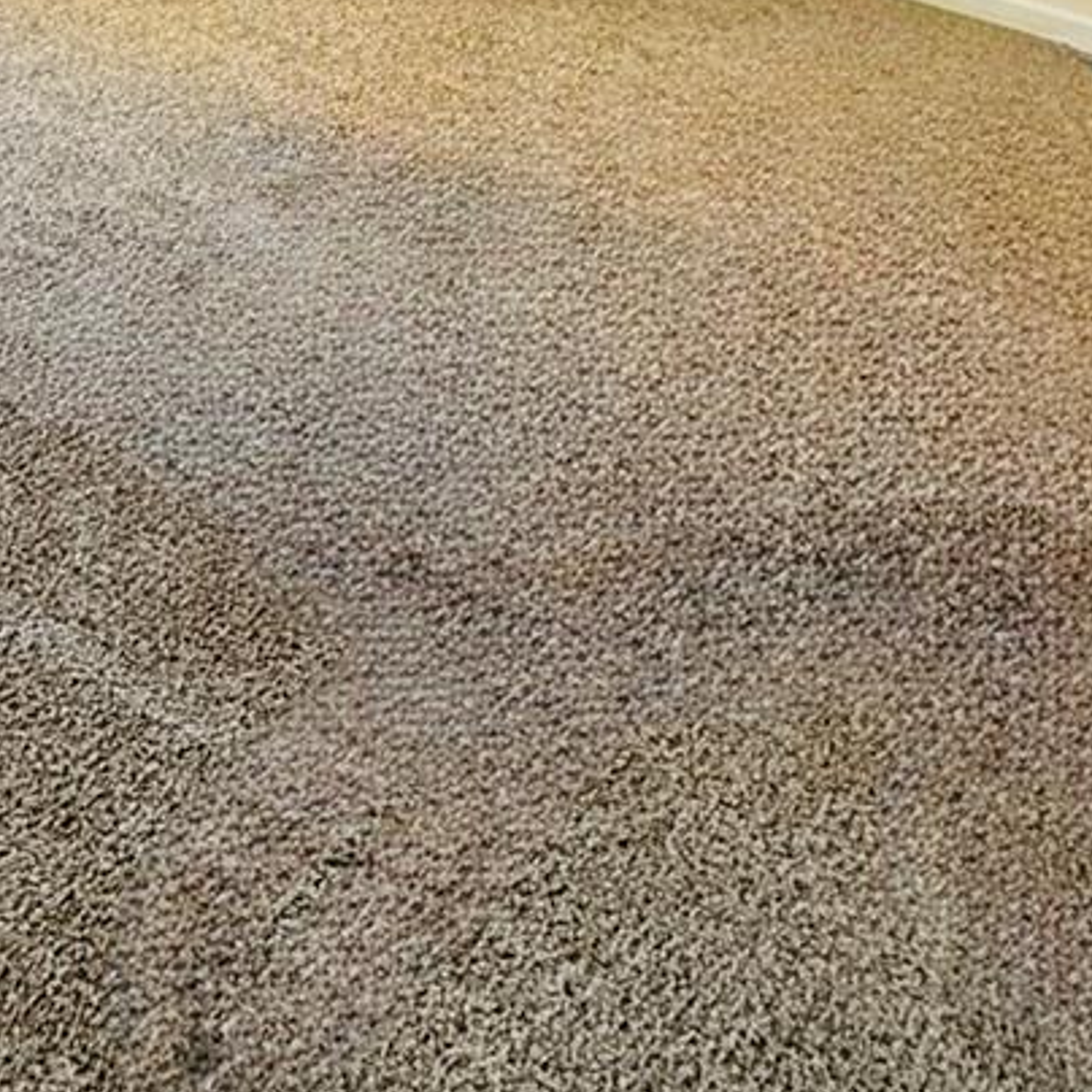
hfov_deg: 34.2
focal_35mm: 47
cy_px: -273
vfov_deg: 29.9
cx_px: 122
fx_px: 1677
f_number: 2.2
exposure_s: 1/60
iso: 500
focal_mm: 2.22
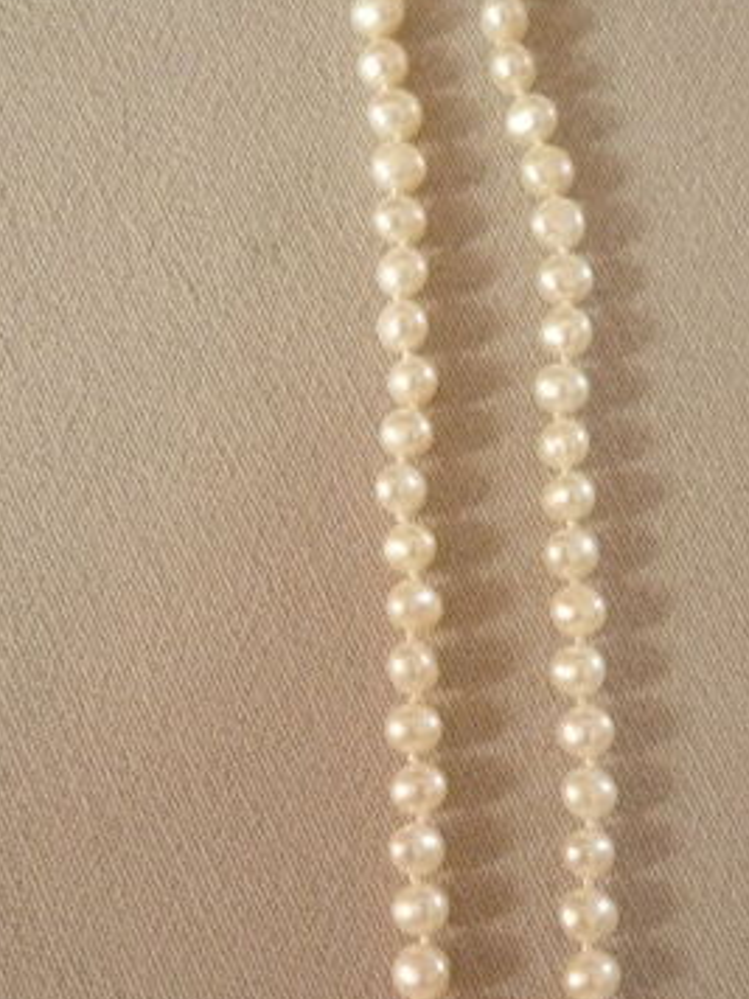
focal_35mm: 45
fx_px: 1298
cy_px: 659
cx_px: 525
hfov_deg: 31.8
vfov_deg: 41.6
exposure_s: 1/30
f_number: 2.8
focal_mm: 4.4
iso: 400
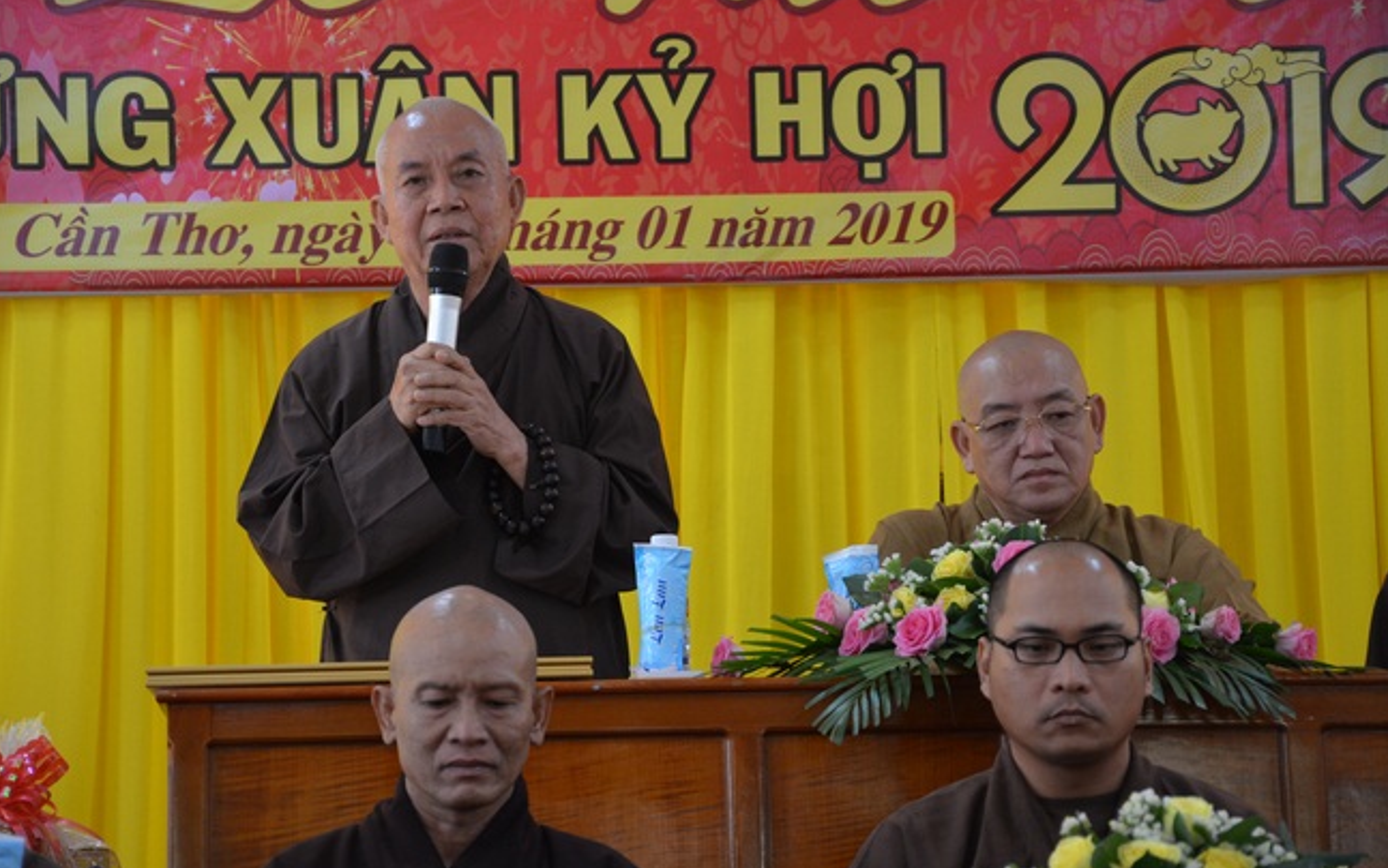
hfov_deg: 14.8
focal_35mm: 141
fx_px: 5336
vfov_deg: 9.3
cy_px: 453
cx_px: 693
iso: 1000
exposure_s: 1/80
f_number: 5.6
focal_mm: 92
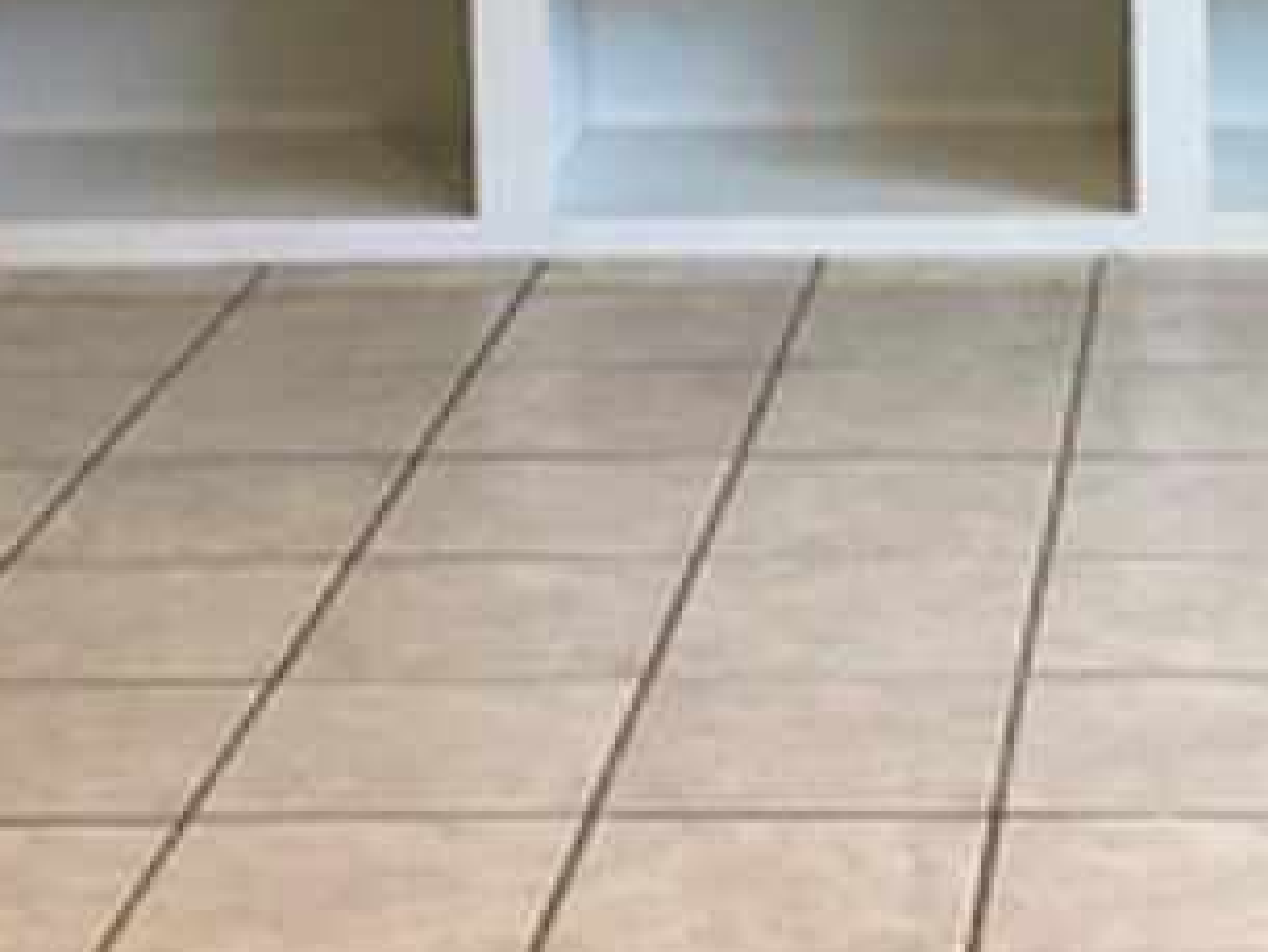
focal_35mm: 130
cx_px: 1081
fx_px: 4764
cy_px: -287
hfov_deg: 15.0
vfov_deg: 11.1
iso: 100
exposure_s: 1/60
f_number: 2.4
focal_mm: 3.3
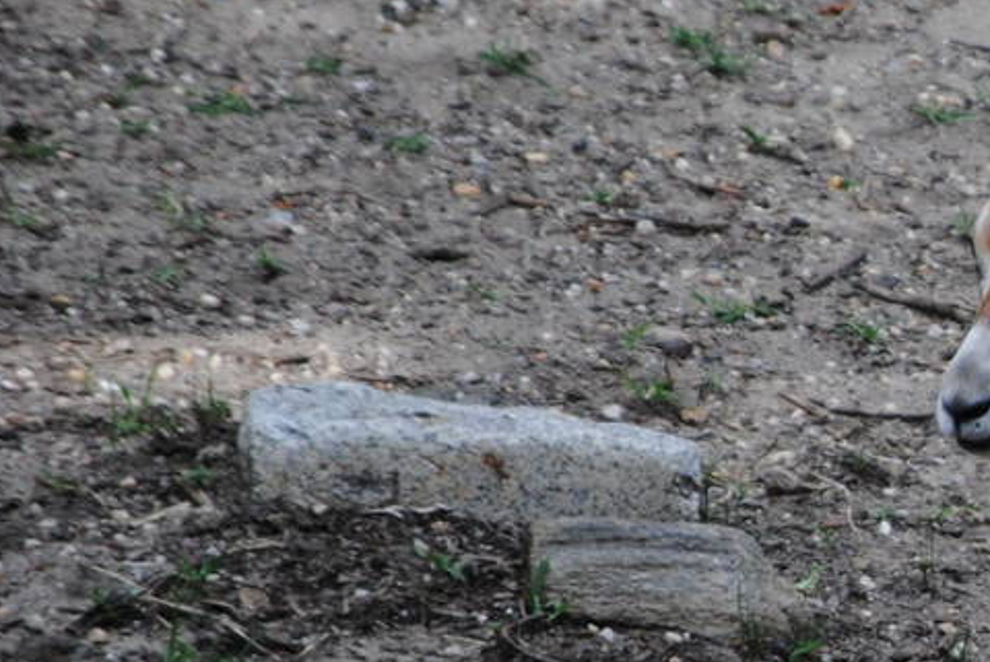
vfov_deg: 1.4
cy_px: 455
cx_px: 1636
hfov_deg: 2.1
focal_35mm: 1001
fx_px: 27552
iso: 400
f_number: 5.6
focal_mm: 200
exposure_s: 1/320
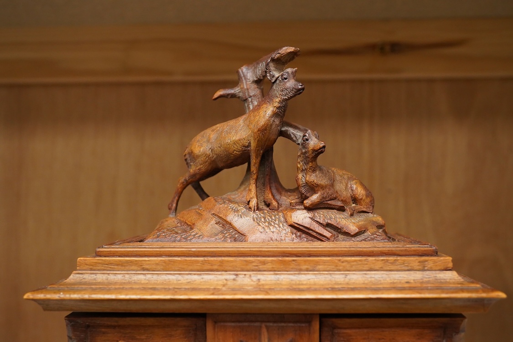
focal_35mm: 45
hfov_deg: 43.6
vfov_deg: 29.9
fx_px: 641
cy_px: 171
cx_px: 256
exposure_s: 1/160
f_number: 9
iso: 2500
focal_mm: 30
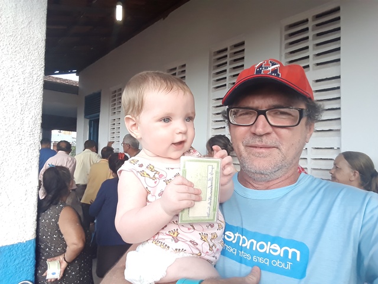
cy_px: 142
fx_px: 251
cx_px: 189
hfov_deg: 73.9
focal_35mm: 23
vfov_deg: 58.9
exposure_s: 1/155
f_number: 2.2
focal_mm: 1.95
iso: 40
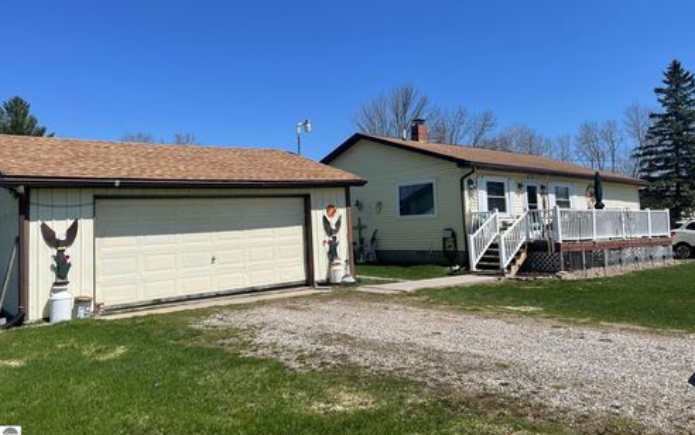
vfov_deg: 44.4
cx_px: 352
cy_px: 181
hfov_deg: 66.4
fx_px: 531
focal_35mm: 28
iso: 32
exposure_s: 1/5051
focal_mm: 4.2
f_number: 1.6
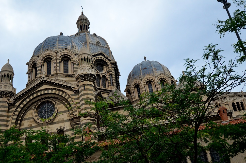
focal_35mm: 36
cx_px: 123
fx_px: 245
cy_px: 82
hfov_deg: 53.2
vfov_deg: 36.7
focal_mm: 24
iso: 1000
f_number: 4.5
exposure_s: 1/8000
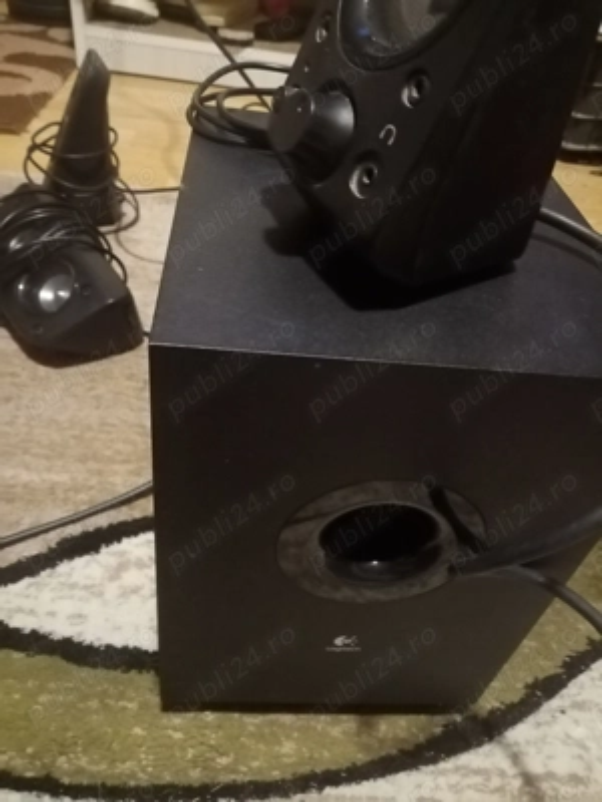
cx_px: 301
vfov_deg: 67.3
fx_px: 603
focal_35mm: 26
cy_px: 401
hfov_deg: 53.1
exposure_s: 1/14.3
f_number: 1.8
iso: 1642
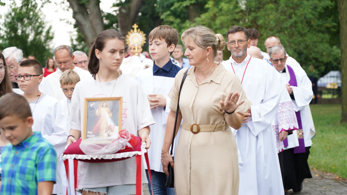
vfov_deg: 11.6
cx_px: 174
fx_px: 957
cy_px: 102
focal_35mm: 104
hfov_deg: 20.6
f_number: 4
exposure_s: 1/100
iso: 250
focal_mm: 99
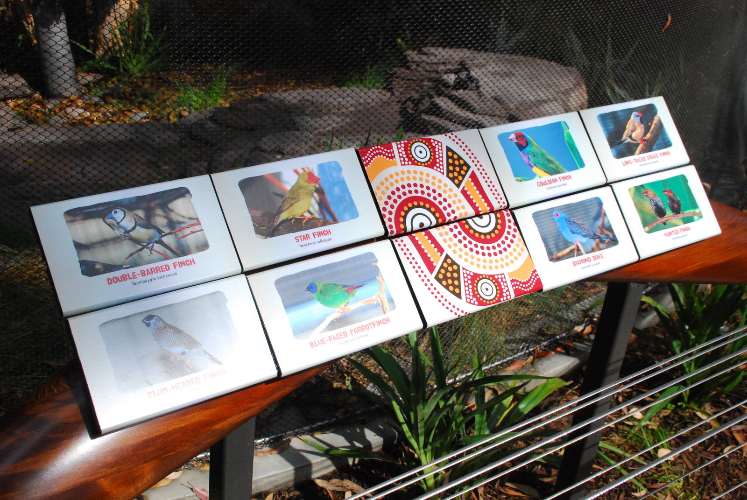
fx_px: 873
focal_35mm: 42
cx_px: 374
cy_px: 250
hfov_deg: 46.3
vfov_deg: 32.0
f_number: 13
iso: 800
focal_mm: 28
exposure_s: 1/640
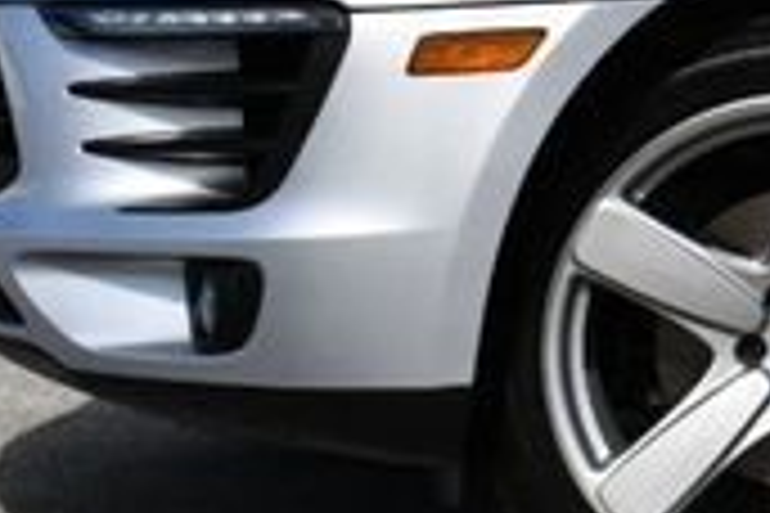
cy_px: -220
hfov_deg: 14.1
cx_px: 1180
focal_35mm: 135
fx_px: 2887
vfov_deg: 9.9
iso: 100
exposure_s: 1/320
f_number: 9
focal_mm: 24
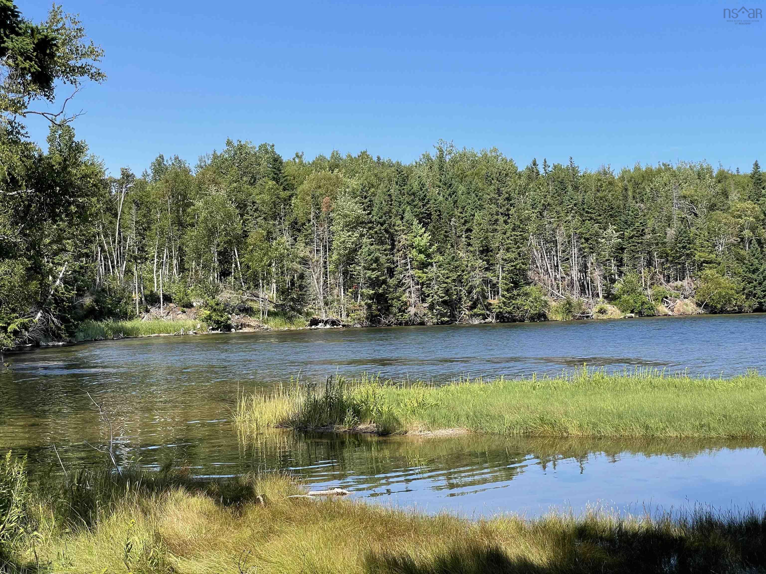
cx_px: 383
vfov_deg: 28.0
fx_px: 1151
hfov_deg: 36.8
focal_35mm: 52
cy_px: 287
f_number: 2
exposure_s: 1/1170
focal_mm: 6
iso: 25
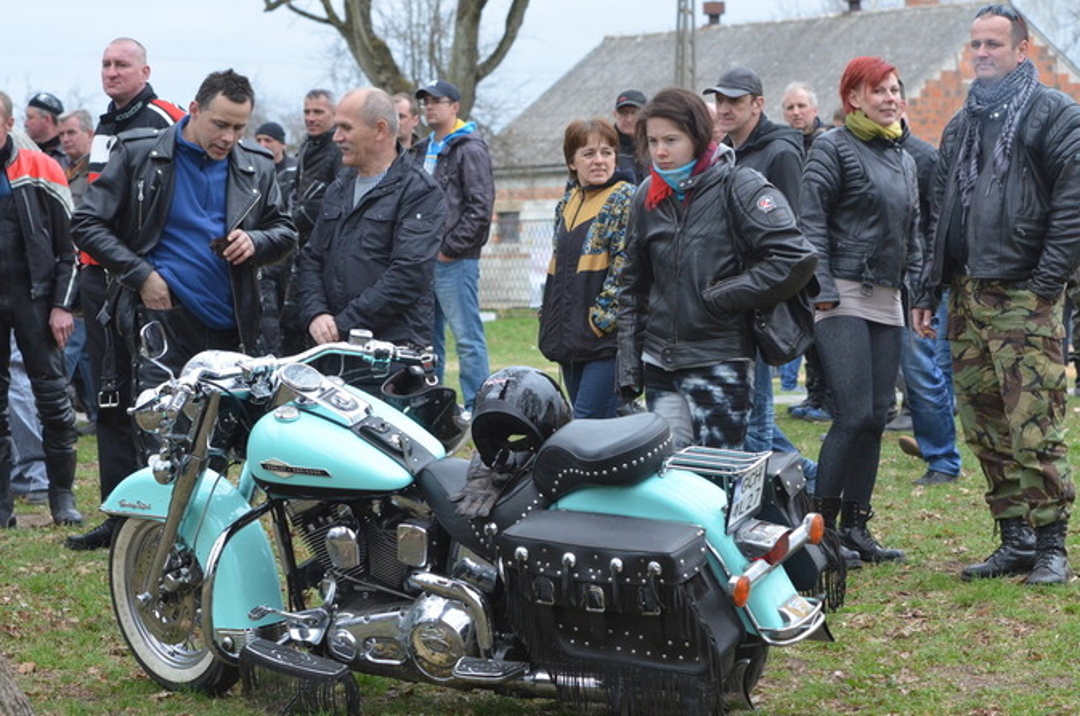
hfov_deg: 15.1
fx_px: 4072
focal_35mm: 136
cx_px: 558
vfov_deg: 10.0
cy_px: 374
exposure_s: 1/500
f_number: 5.6
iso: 1600
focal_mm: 86
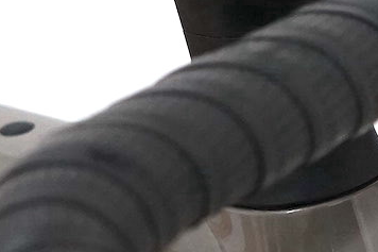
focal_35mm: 219
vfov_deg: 6.3
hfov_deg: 9.2
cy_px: 168
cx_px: 494
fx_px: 2298
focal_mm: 39
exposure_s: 1/160
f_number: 4.5
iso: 1250
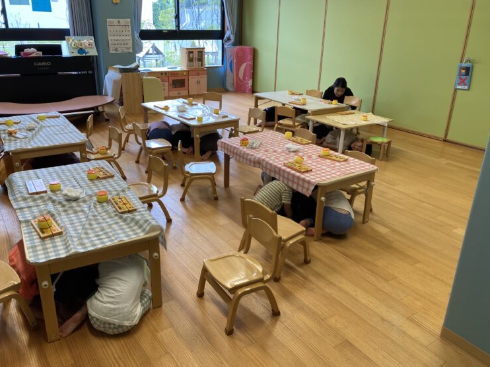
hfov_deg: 61.7
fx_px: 410
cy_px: 183
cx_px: 239
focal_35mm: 29
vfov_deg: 48.2
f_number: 1.8
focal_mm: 3.99
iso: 64
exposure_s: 1/120
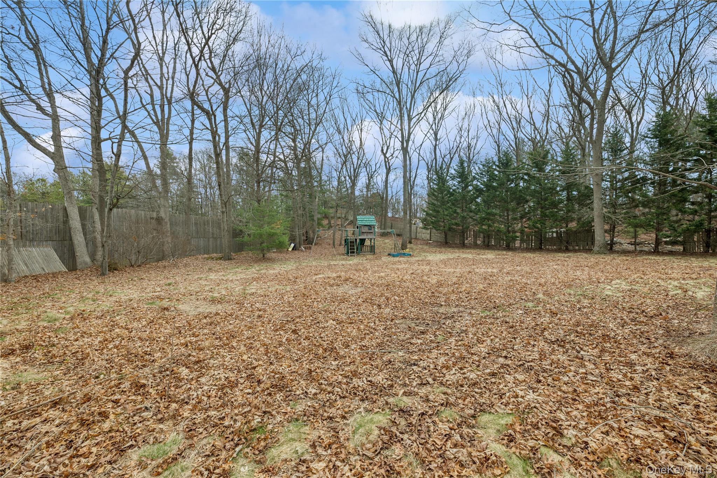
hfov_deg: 104.3
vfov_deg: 81.2
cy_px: 239
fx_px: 279
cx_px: 358
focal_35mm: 14
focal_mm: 14
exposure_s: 1/80
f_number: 11
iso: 100
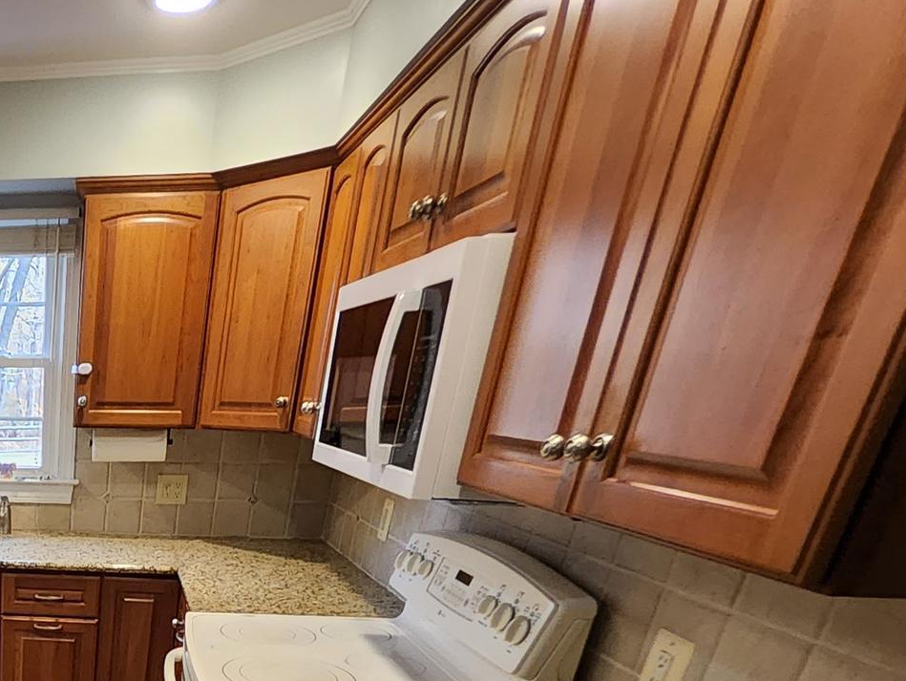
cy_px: 731
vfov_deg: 41.0
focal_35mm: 28
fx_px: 733
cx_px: -41
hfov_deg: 49.0
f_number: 2.2
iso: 200
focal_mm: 1.13
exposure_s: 1/50
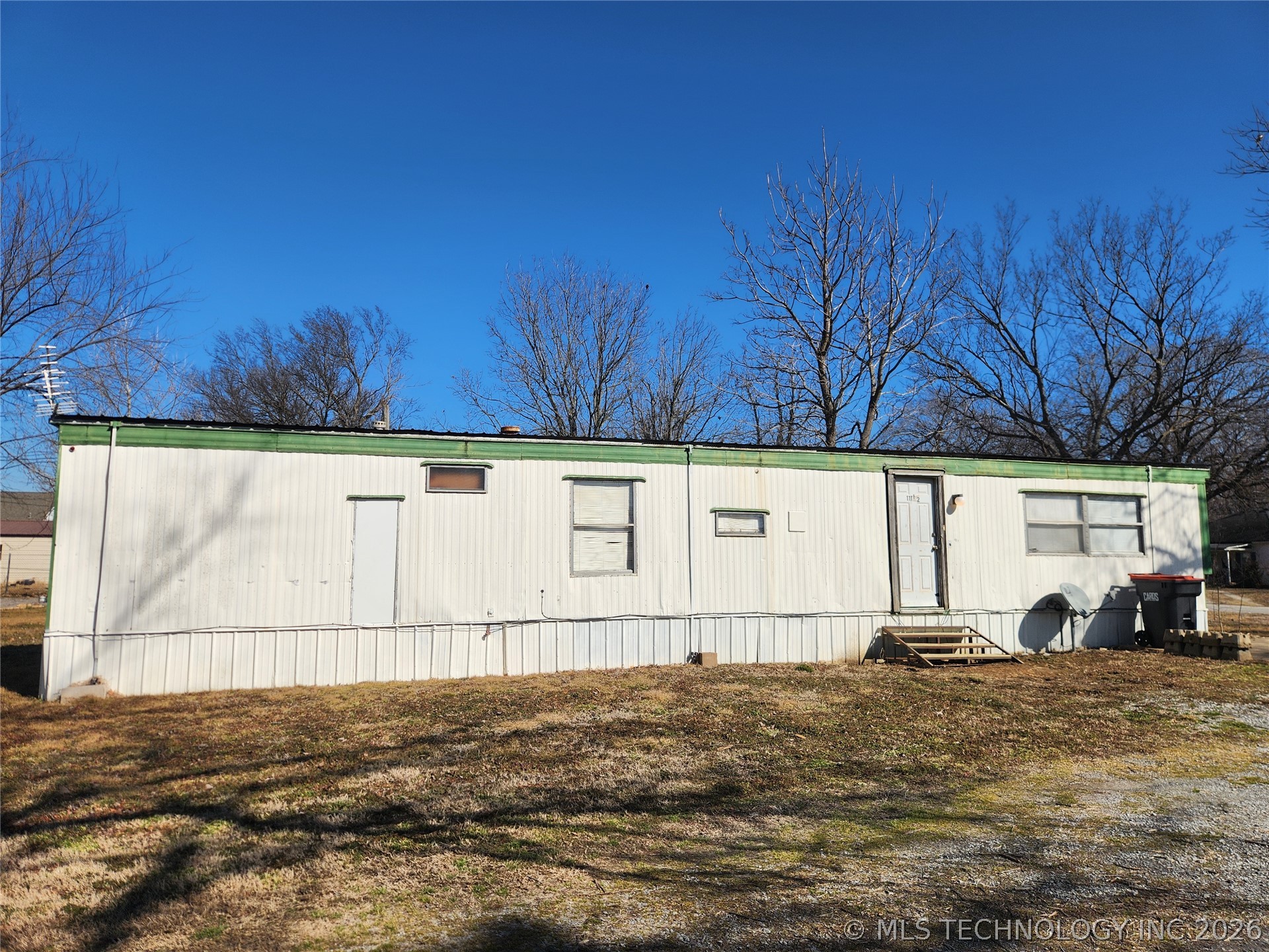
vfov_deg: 58.9
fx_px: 843
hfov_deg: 73.9
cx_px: 634
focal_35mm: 23
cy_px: 476
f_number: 1.8
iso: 20
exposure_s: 1/3273
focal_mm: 5.4
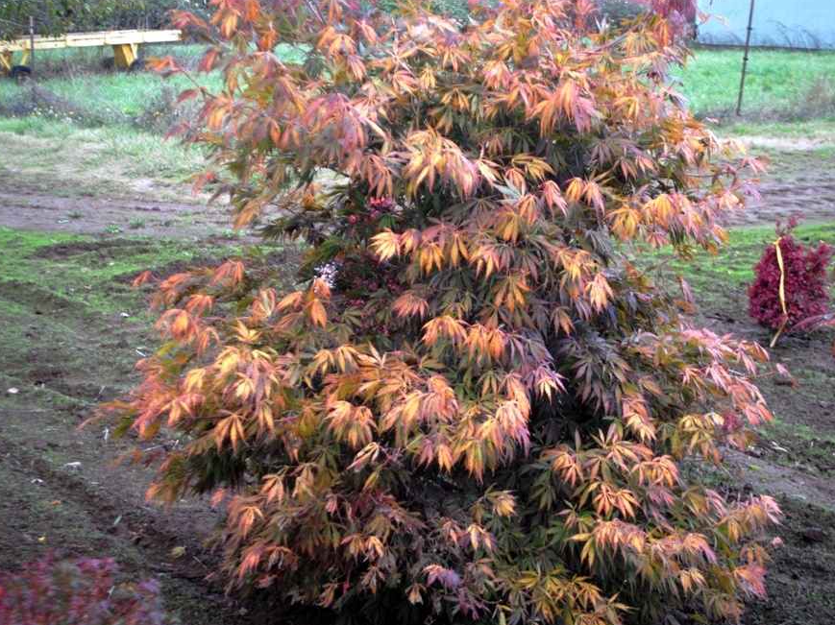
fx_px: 1436
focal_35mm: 60
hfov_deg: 32.4
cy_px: 308
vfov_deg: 24.6
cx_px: 437
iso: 400
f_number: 5
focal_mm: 35
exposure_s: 1/100
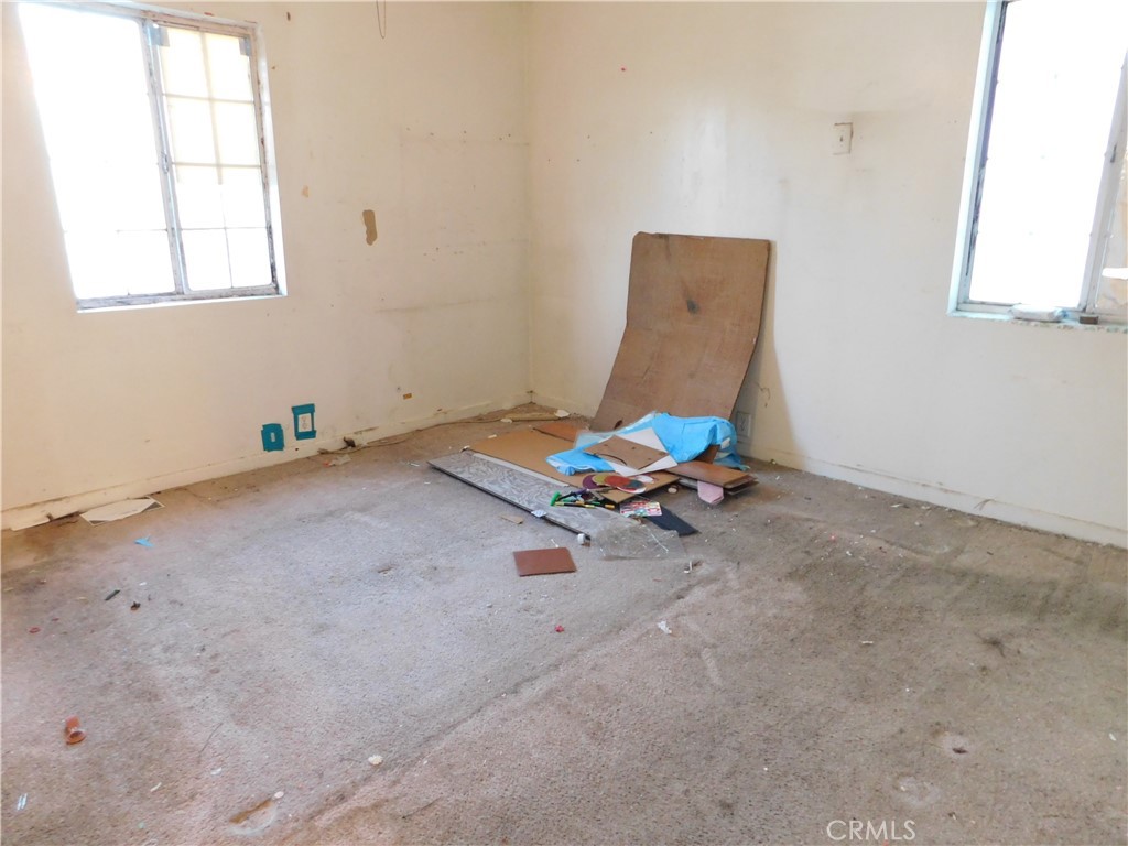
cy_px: 423
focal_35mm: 23
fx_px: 749
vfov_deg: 58.9
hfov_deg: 73.9
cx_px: 564
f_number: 3
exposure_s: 1/15
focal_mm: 4
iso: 400
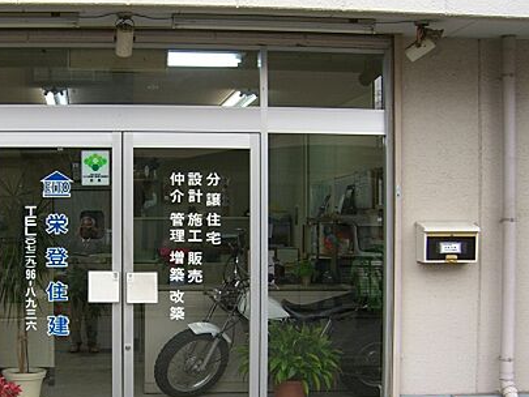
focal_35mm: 60
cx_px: 154
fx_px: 917
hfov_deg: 31.8
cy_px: 248
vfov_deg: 24.4
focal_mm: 6.2
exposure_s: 1/160
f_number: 2.7
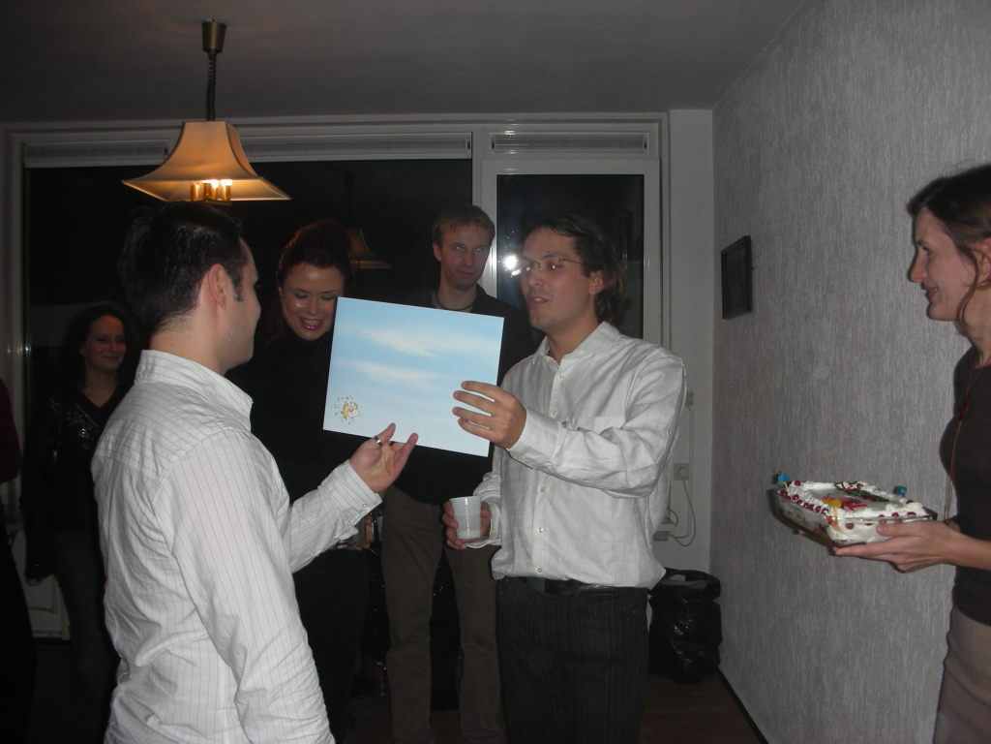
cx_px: 496
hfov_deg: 52.6
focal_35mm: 35
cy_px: 372
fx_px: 1002
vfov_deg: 40.7
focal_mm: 5.8
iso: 60
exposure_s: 1/60.1
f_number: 3
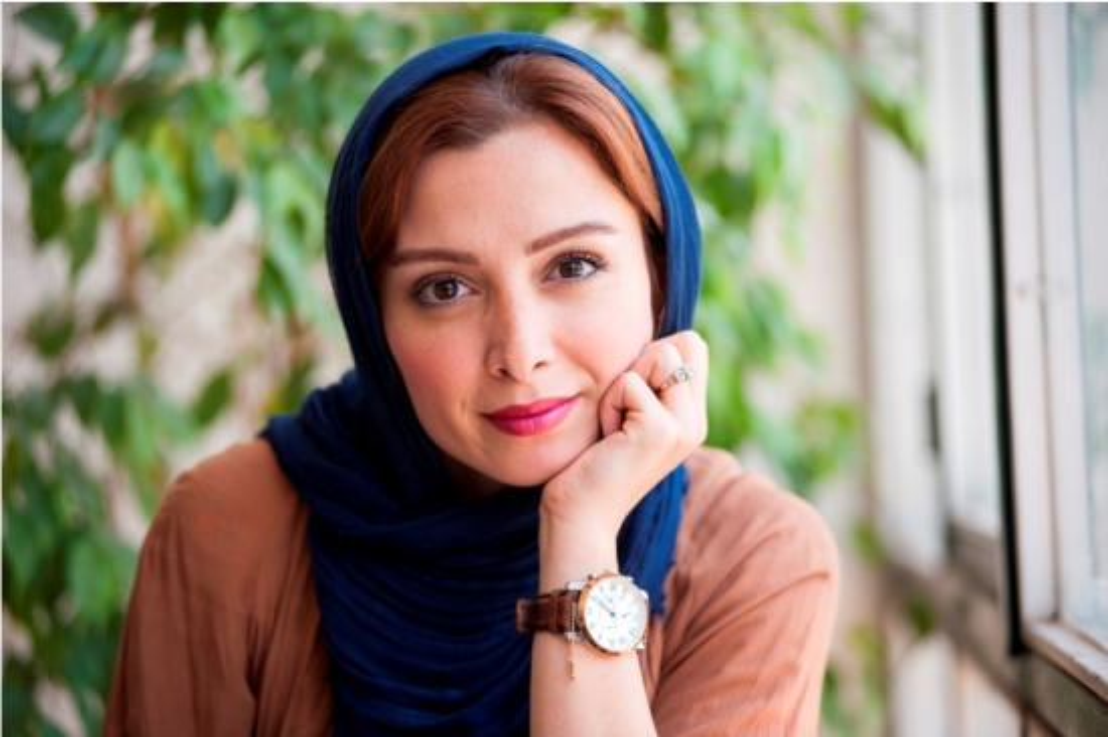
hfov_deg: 15.2
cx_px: 554
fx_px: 4152
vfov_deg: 10.1
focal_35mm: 135
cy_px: 368
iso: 250
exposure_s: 1/125
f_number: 2.8
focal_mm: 135
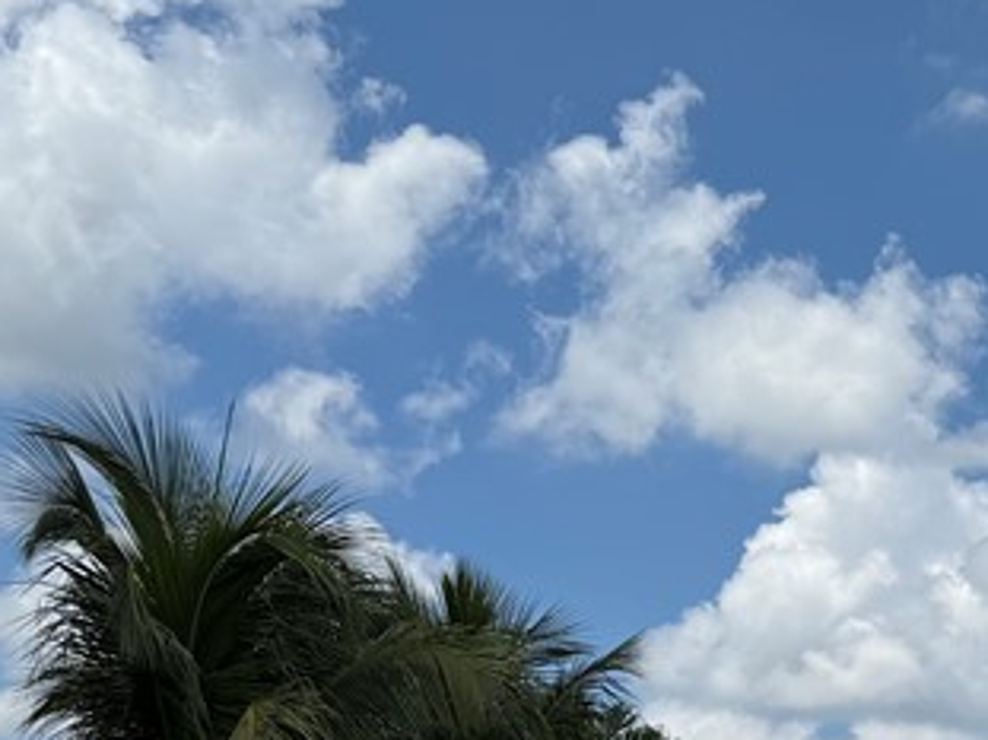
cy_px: 931
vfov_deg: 17.6
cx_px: 1458
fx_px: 2254
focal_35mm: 79
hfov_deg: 21.1
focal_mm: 6.76
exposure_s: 1/7092
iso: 80
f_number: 1.78
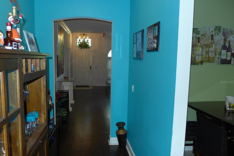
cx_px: 103
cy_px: 82
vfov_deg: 47.9
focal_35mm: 27
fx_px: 175
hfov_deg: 67.2
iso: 500
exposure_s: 1/60
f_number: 1.4
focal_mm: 4.7
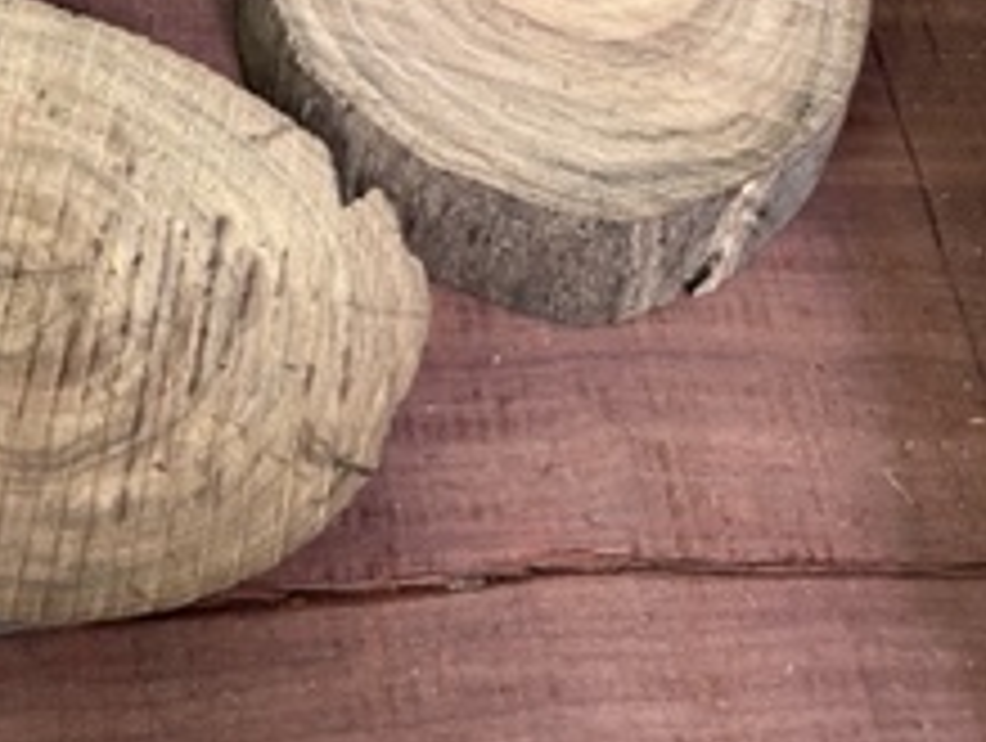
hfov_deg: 25.5
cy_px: -211
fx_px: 1997
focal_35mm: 70
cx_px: -122
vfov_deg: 19.5
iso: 320
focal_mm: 6.86
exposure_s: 1/60
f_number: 1.78
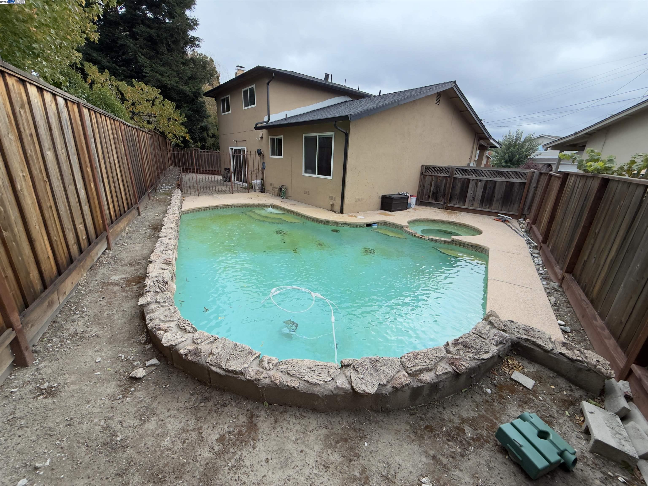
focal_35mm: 14
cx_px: 324
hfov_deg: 102.1
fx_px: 262
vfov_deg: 85.7
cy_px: 243
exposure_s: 1/439
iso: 64
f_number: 2.2
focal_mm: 2.22
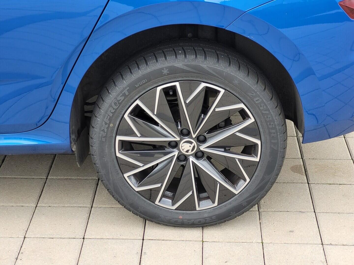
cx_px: 177
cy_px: 132
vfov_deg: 19.4
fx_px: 777
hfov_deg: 25.7
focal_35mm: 76
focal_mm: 7.12
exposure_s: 1/100
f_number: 2.4
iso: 40
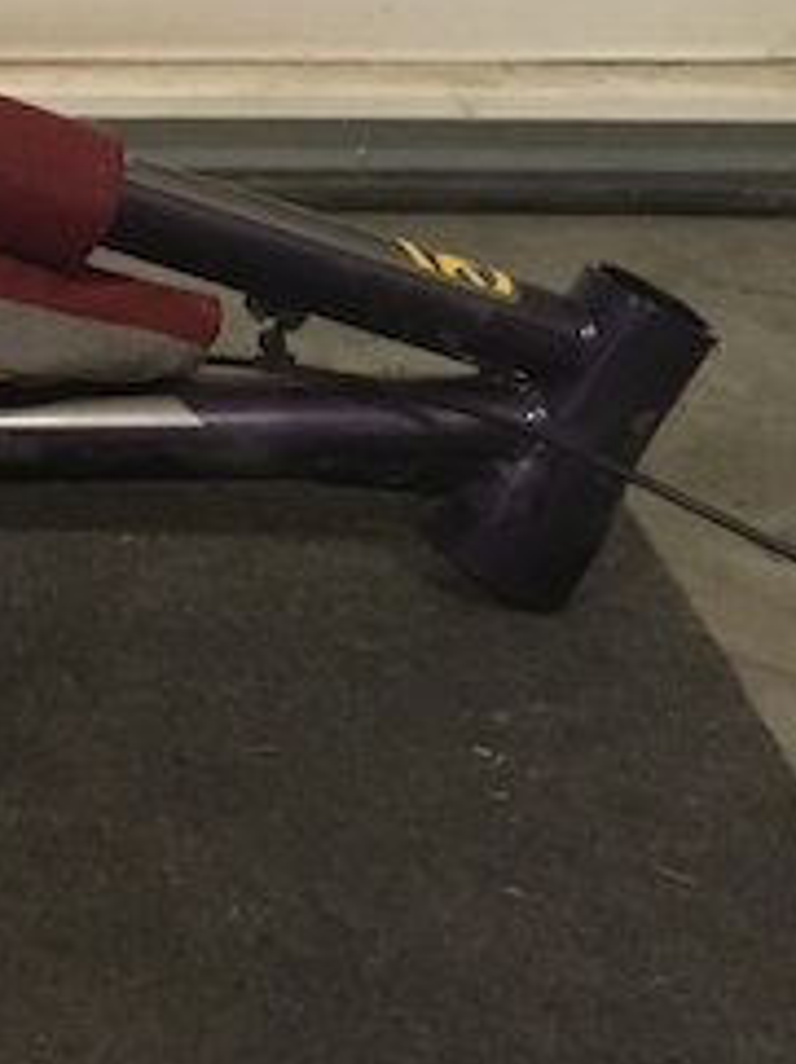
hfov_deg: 13.4
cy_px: -180
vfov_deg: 19.4
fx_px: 2949
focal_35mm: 96
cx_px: -752
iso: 400
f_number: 2.2
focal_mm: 4.15
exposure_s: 1/15
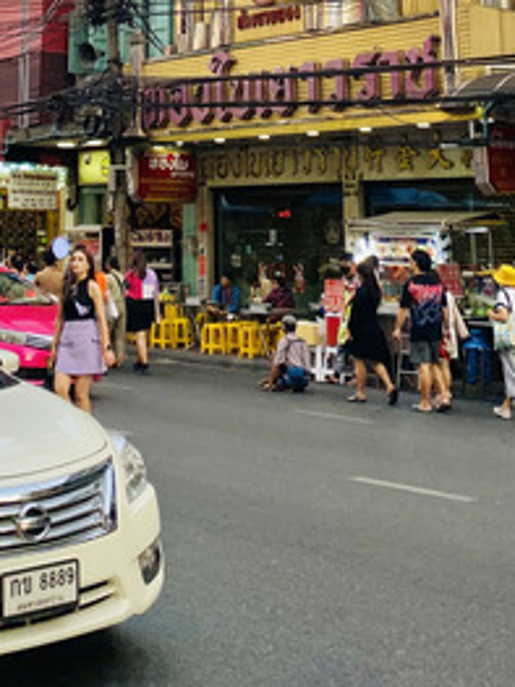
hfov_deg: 22.0
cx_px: 107
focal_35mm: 66
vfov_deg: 26.5
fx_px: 1310
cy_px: -111
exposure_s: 1/395
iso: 32
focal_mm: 4.25
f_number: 1.8
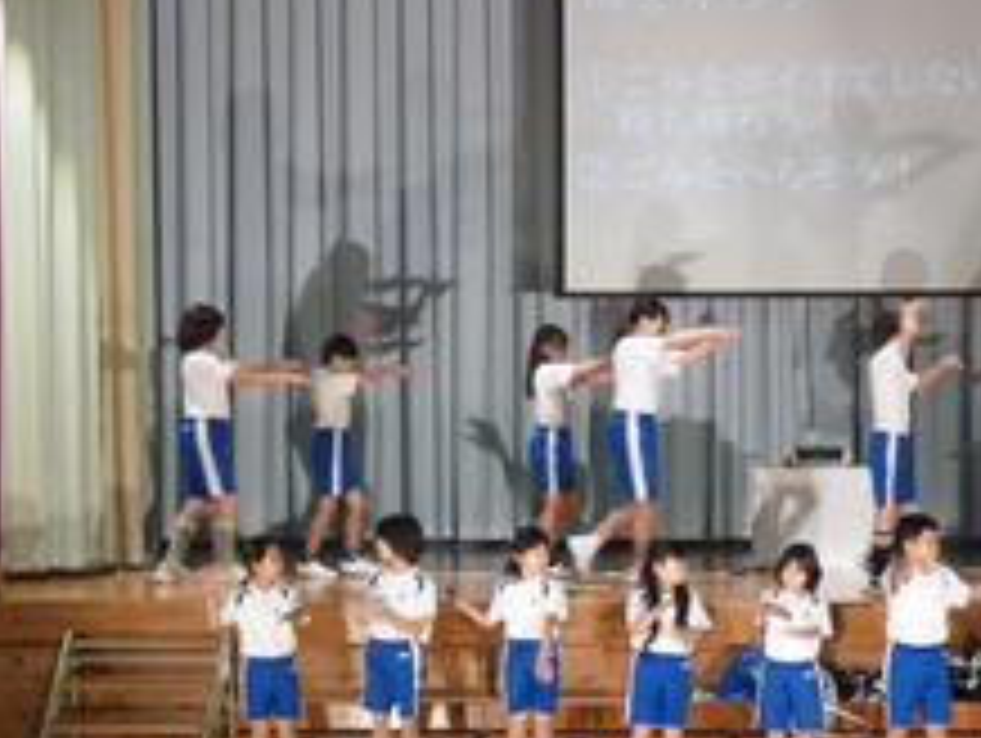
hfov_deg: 9.9
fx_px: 5674
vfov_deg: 7.4
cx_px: 736
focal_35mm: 200
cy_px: 418
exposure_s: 1/40
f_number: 3.6
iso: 800
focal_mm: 22.3
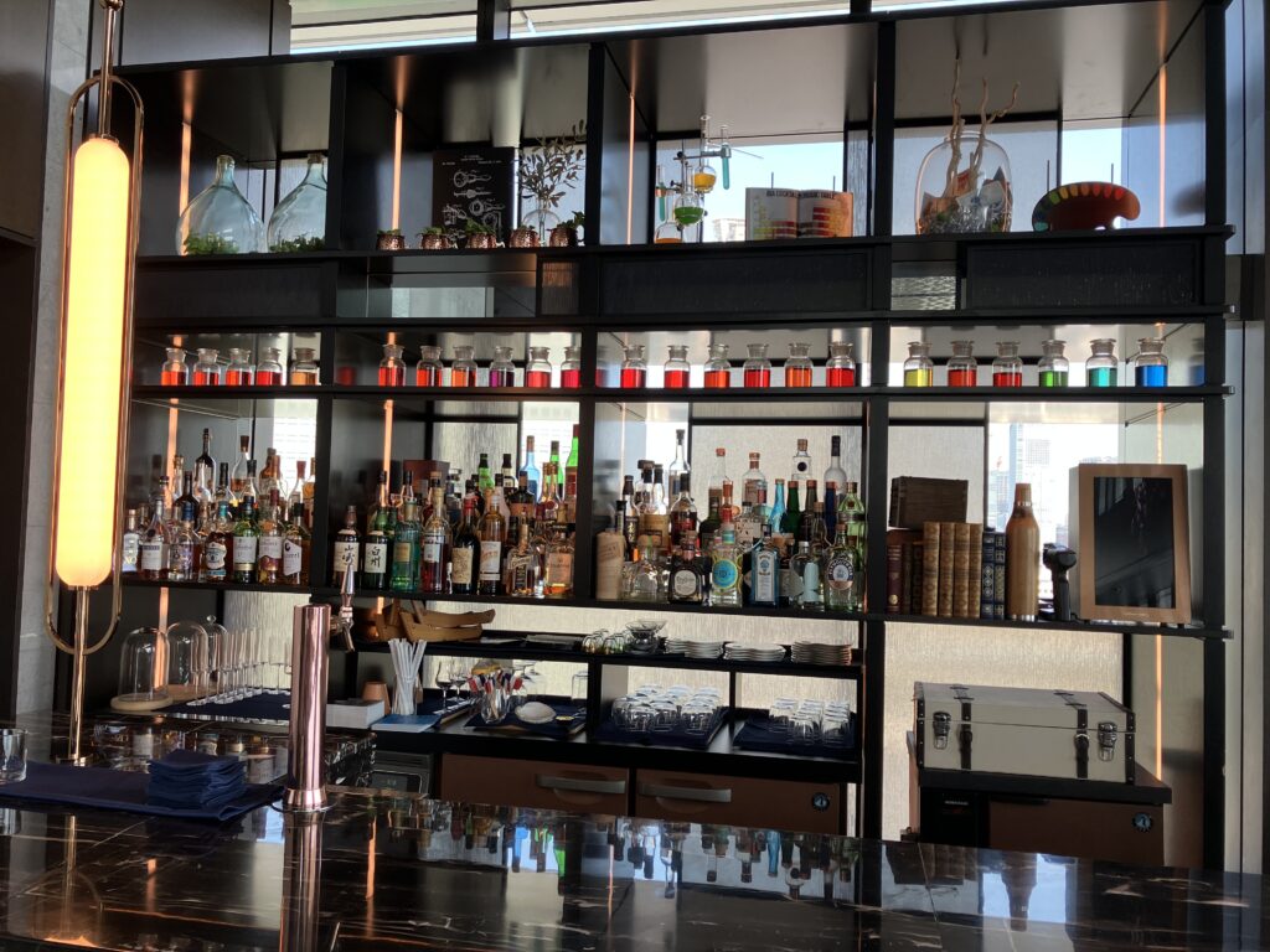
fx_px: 1027
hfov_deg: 63.4
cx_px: 635
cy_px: 476
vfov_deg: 49.7
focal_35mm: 28
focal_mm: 3.99
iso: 32
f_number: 1.8
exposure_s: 1/112
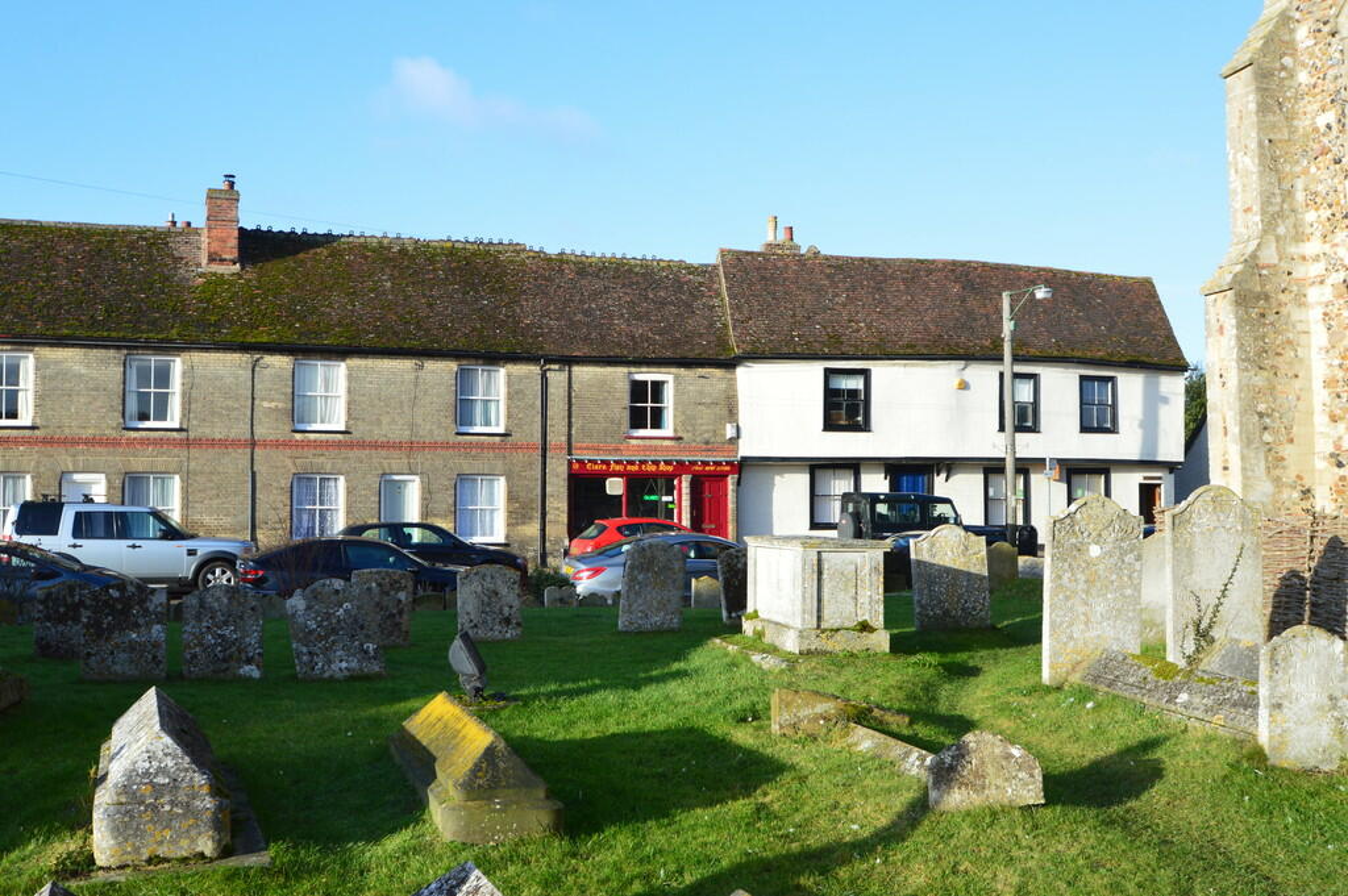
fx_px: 1347
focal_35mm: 36
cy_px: 448
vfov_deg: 36.8
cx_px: 674
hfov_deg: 53.2
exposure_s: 1/200
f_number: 10
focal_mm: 24
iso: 400
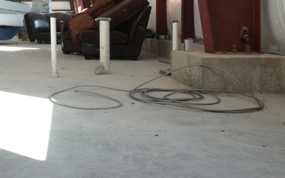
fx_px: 373
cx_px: 47
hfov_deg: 39.7
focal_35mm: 48
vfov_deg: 26.2
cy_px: 24
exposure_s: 1/80
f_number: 2.8
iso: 100
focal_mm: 8.38
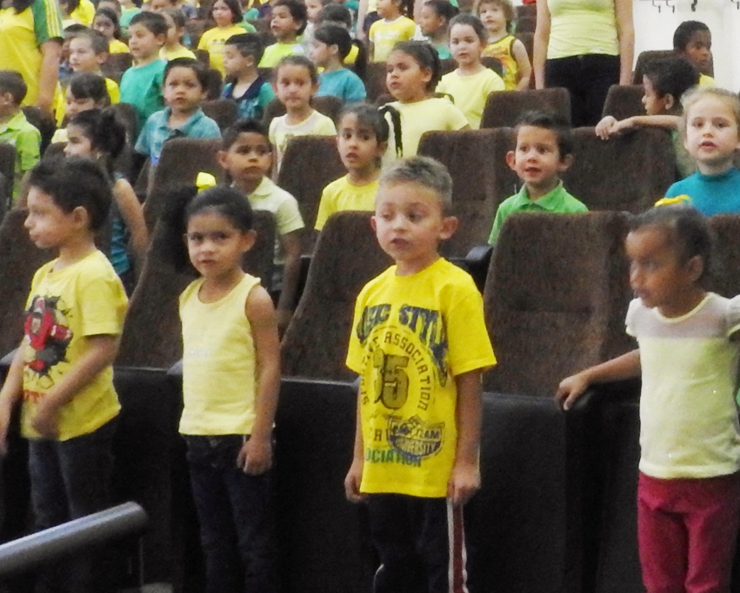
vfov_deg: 23.1
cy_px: 92
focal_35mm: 65
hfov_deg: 27.7
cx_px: 710
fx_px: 1424
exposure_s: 1/8
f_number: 7.6
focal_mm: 4.3
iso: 800
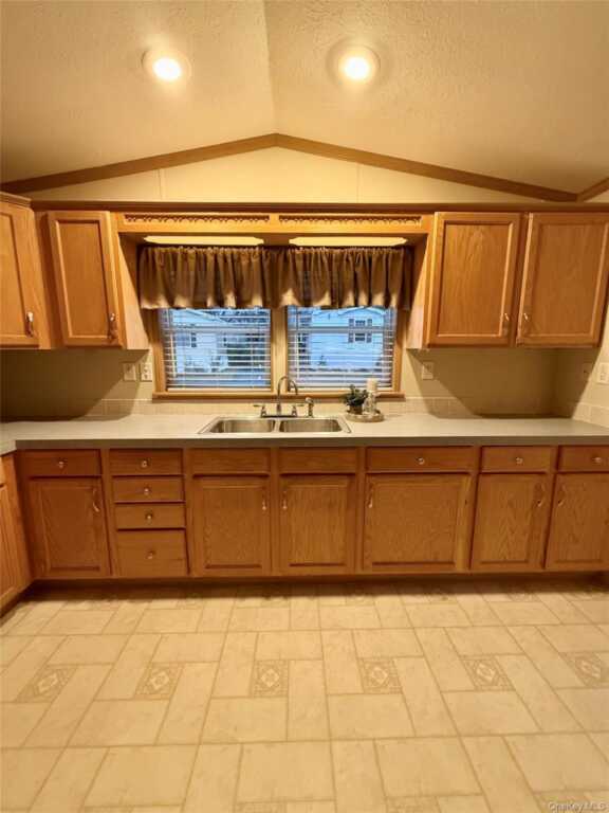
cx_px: 304
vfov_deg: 102.1
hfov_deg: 85.7
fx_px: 328
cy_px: 406
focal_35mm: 14
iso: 500
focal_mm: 2.22
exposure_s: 1/60
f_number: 2.2
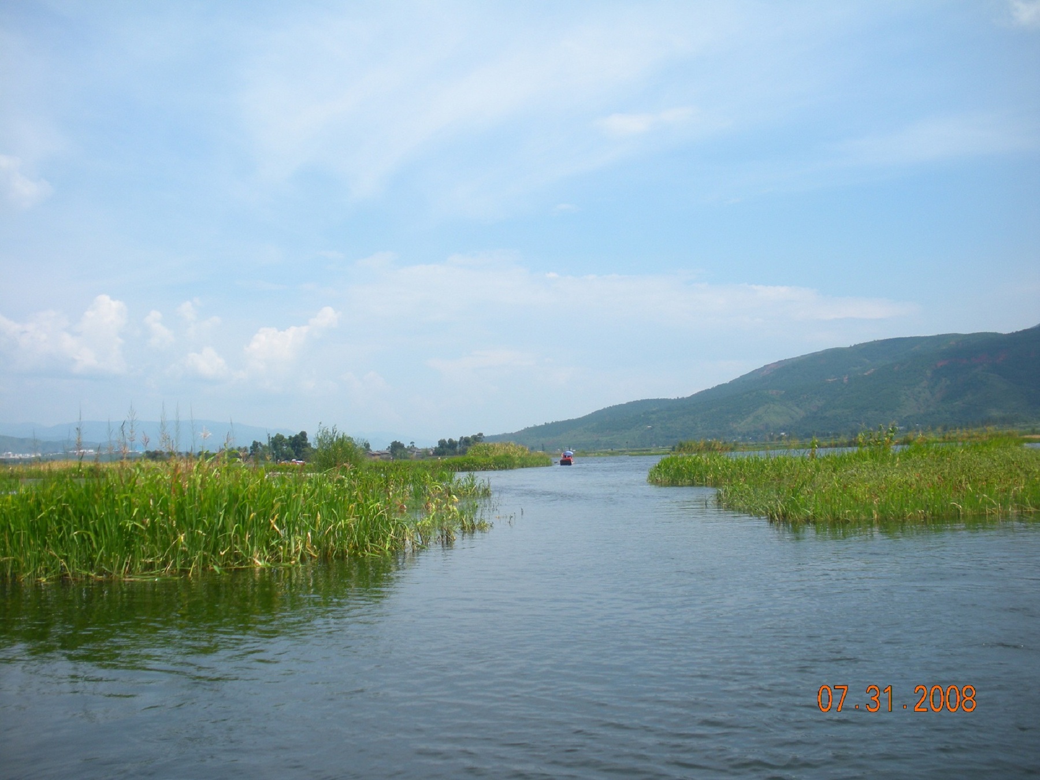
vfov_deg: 39.7
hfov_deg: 51.4
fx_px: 1082
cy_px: 390
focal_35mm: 36
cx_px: 520
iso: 64
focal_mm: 6.3
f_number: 3.5
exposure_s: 1/672
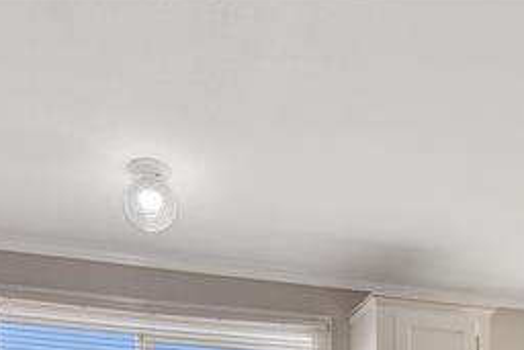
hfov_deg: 32.1
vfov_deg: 17.1
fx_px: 874
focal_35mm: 60
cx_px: 450
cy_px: 688
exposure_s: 1/50
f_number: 8
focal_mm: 10
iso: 320
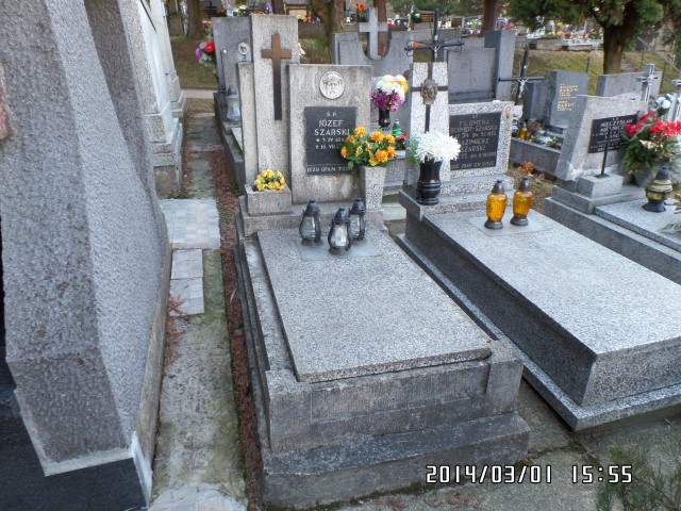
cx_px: 340
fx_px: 452
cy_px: 256
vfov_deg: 58.9
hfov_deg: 73.9
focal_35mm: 23
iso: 100
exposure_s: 1/30
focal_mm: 4.1
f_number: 3.5
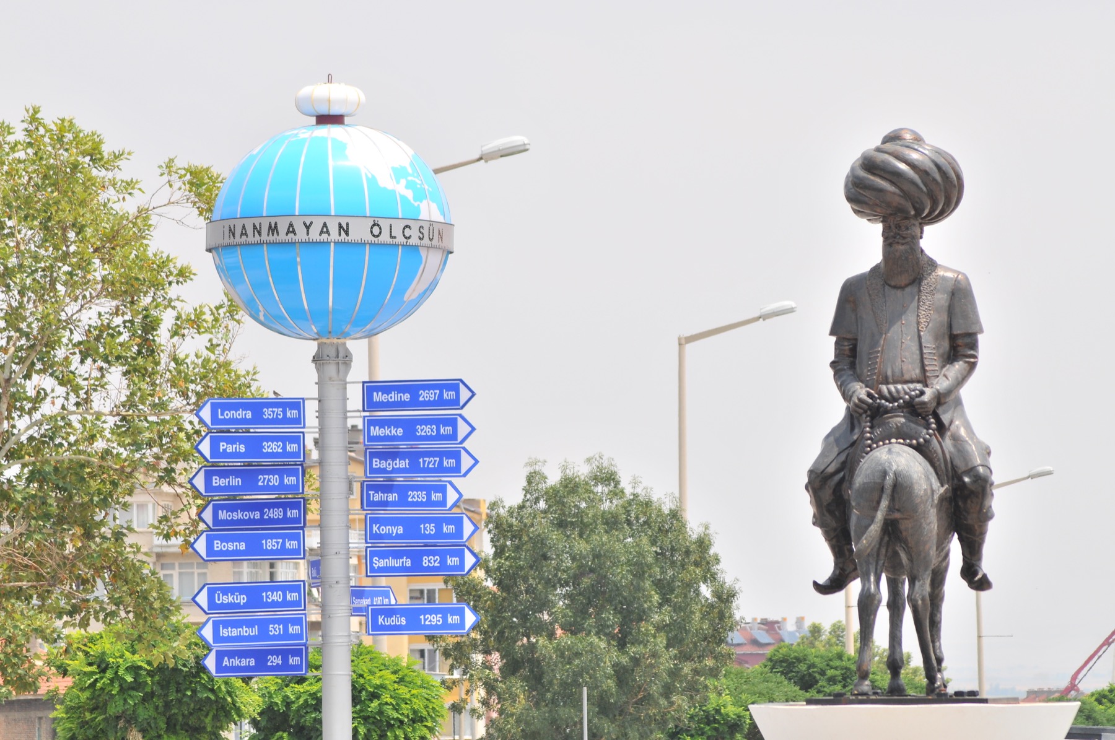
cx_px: 558
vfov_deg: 5.4
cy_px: 370
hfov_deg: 8.1
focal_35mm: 255
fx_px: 7887
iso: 250
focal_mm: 170
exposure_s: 1/640
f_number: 7.1
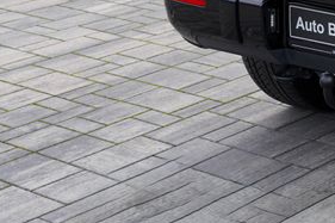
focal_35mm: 113
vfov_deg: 11.5
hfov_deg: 15.9
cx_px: 563
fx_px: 1051
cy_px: -129
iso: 100
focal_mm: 31
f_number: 5
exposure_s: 1/125
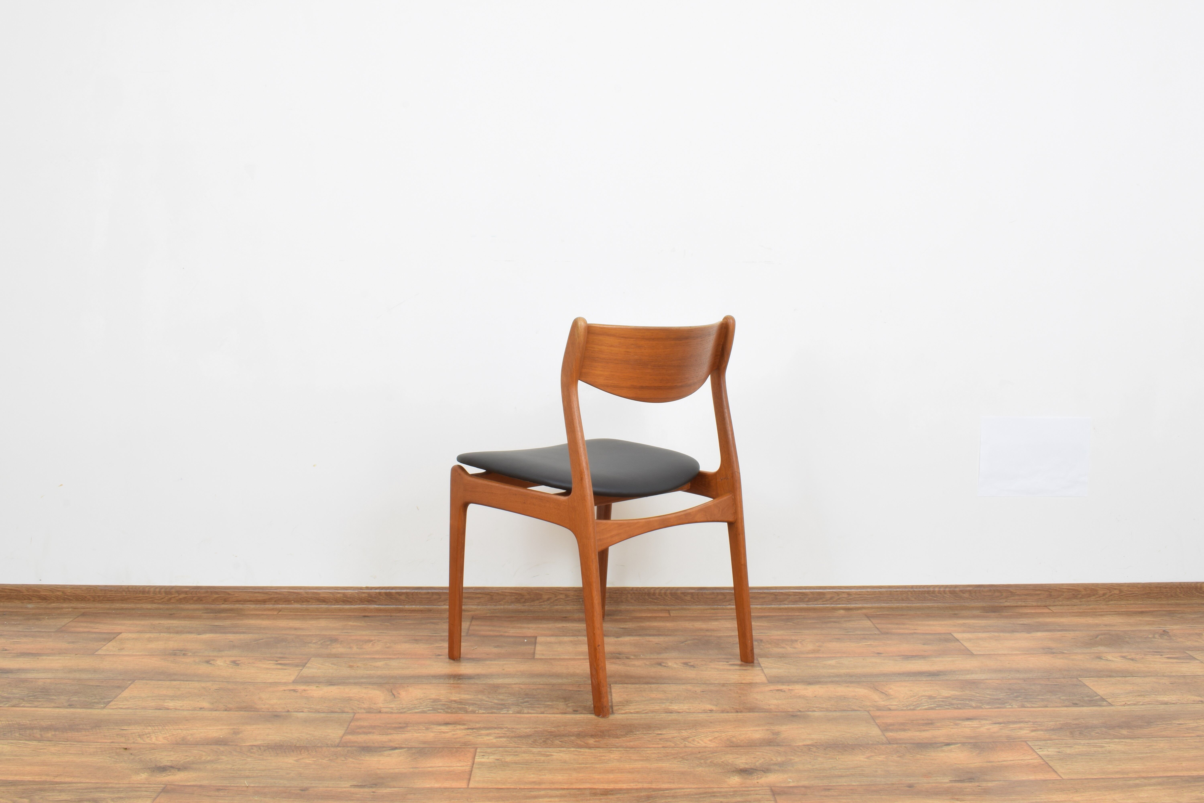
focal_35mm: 33
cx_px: 602
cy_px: 402
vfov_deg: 40.0
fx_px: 1104
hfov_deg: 57.2
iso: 100
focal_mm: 22
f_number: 25
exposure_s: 4
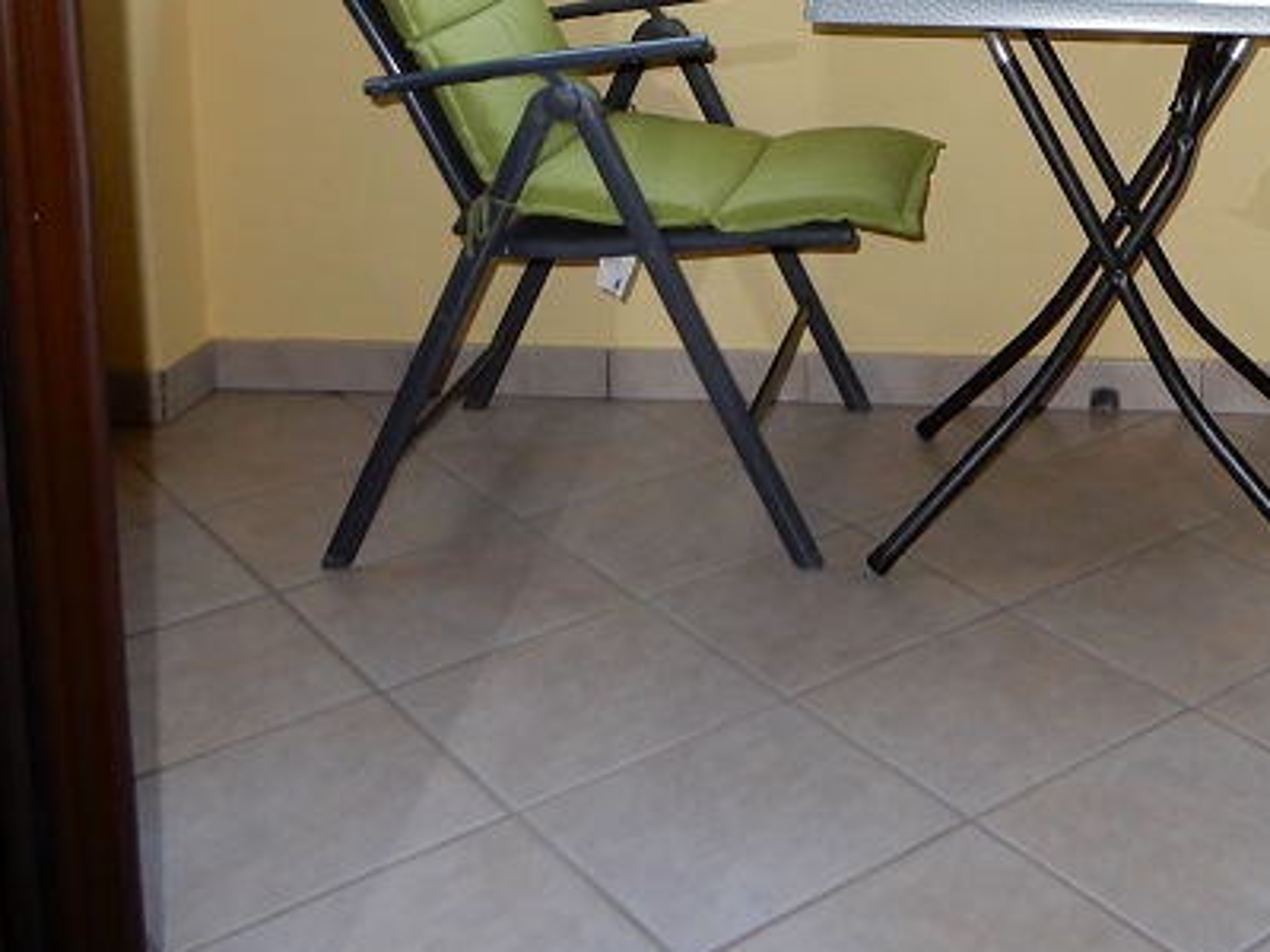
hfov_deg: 37.0
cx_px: 1153
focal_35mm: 48
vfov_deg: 28.5
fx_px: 1761
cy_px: 13
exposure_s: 1/30
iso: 200
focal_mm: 4.3
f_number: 3.4
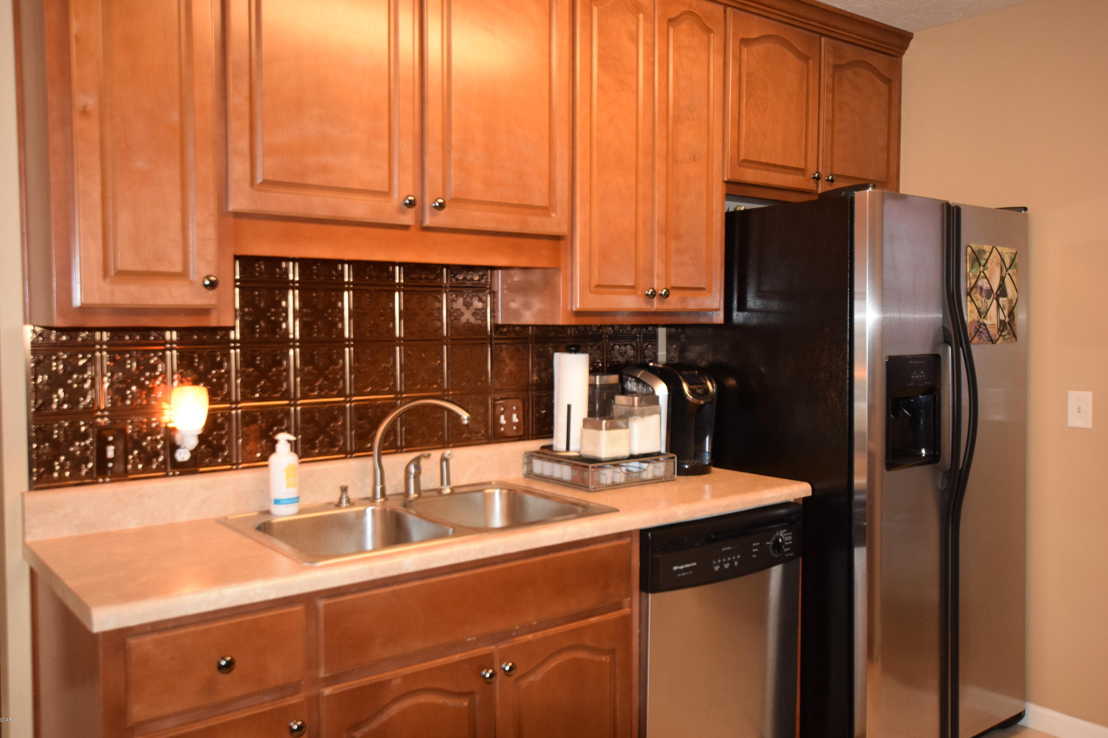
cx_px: 554
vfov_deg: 42.3
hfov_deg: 60.3
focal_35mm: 31
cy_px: 363
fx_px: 954
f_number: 3.5
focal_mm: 20
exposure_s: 1/60
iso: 1600
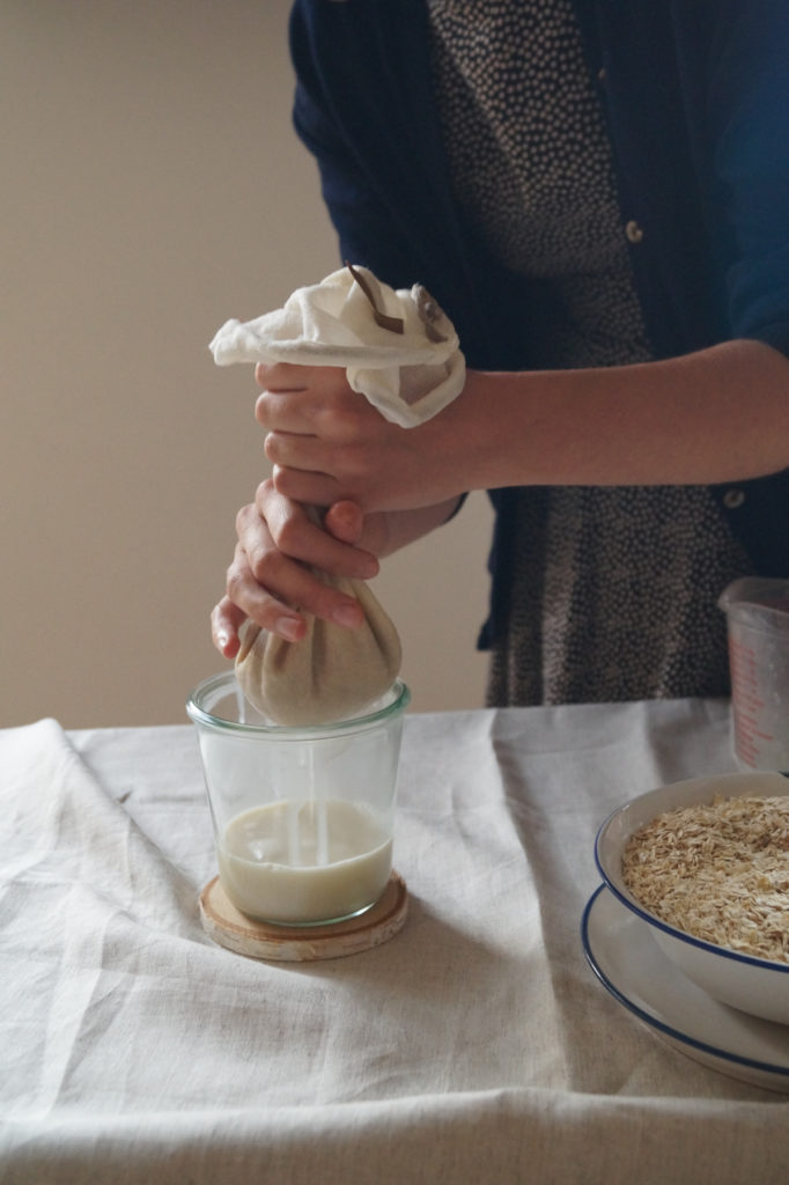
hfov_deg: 34.2
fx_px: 1283
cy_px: 592
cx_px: 394
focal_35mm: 39
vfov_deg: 49.6
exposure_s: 1/50
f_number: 4.5
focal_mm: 26
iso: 1600
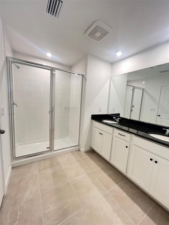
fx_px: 85
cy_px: 112
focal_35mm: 13
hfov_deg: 89.9
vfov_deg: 106.2
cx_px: 84
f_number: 1.8
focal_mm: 1.57
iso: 200
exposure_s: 1/60
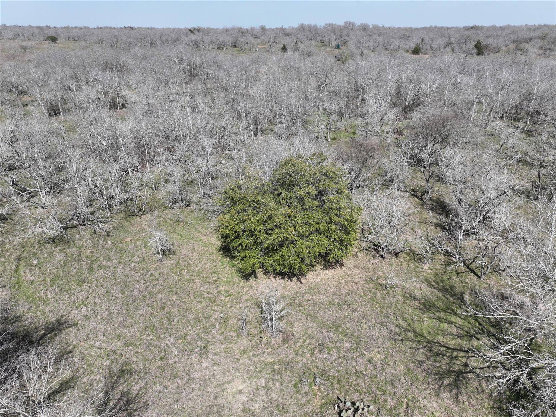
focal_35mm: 24
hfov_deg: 71.6
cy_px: 208
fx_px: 385
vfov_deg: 56.8
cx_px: 278
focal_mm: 12.29
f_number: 2.8
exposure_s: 1/1600
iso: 110
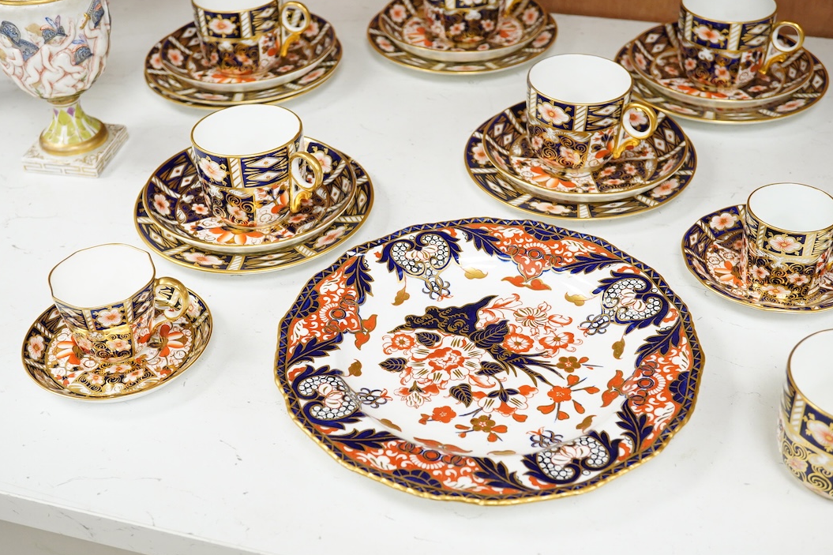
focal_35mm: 48
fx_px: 1110
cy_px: 272
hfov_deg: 41.1
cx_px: 409
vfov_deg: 28.1
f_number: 8
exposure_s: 1/160
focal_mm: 30
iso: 2500
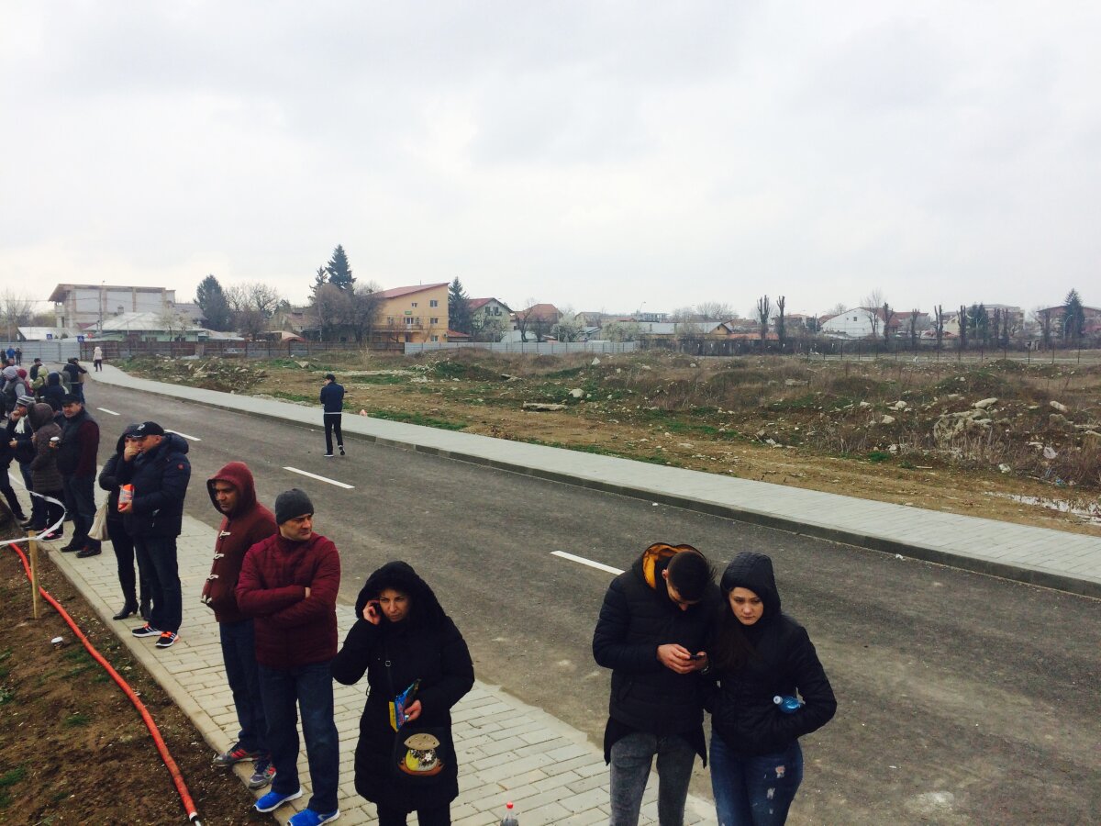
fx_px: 922
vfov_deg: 48.2
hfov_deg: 61.7
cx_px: 550
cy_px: 413
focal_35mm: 29
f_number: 2.2
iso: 32
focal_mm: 4.15
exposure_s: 1/892
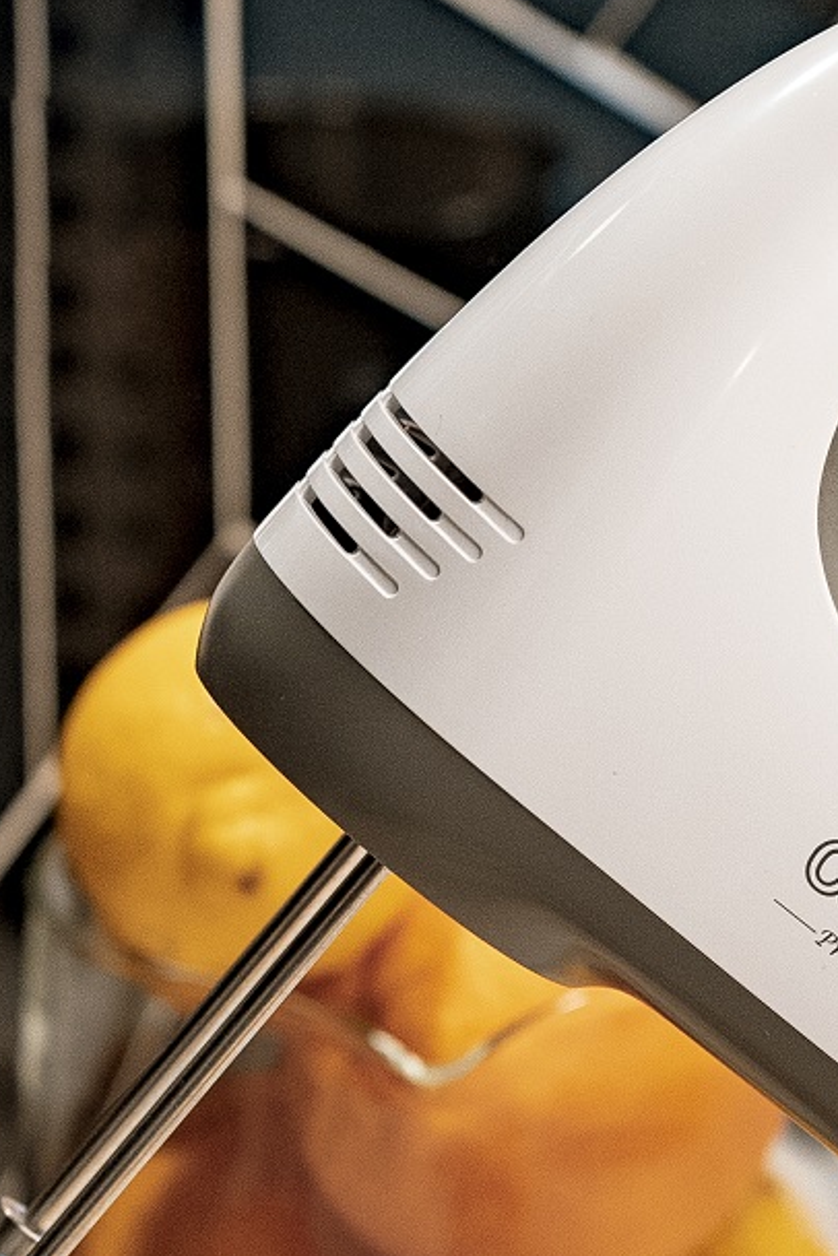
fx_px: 11696
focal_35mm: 335
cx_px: 597
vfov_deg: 6.1
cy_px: 990
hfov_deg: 4.1
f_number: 3.2
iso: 1000
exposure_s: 1/125
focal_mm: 85
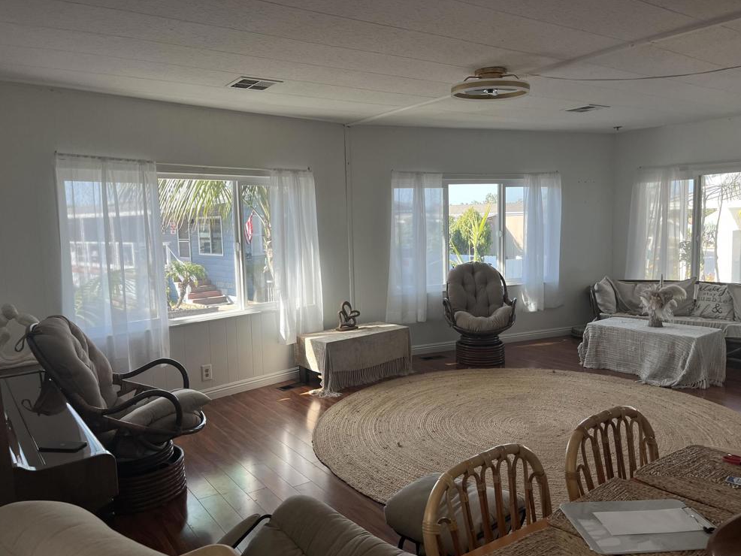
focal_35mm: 27
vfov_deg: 51.4
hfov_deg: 65.3
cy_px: 285
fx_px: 578
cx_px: 361
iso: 100
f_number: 1.6
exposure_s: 1/120
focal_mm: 5.1
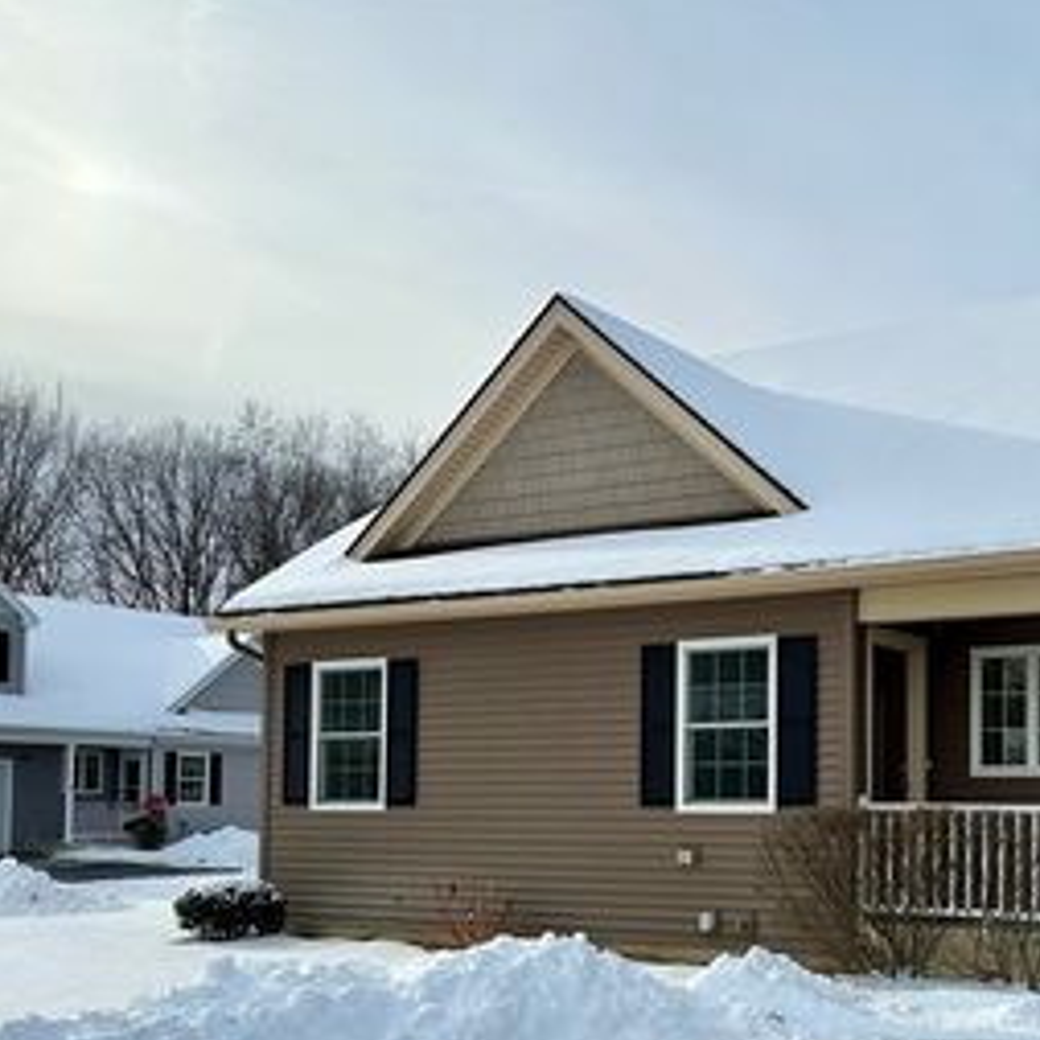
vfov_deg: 39.1
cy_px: 758
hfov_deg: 38.6
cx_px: 822
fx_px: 1428
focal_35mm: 42
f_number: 1.78
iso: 80
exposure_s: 1/5848
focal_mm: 6.86
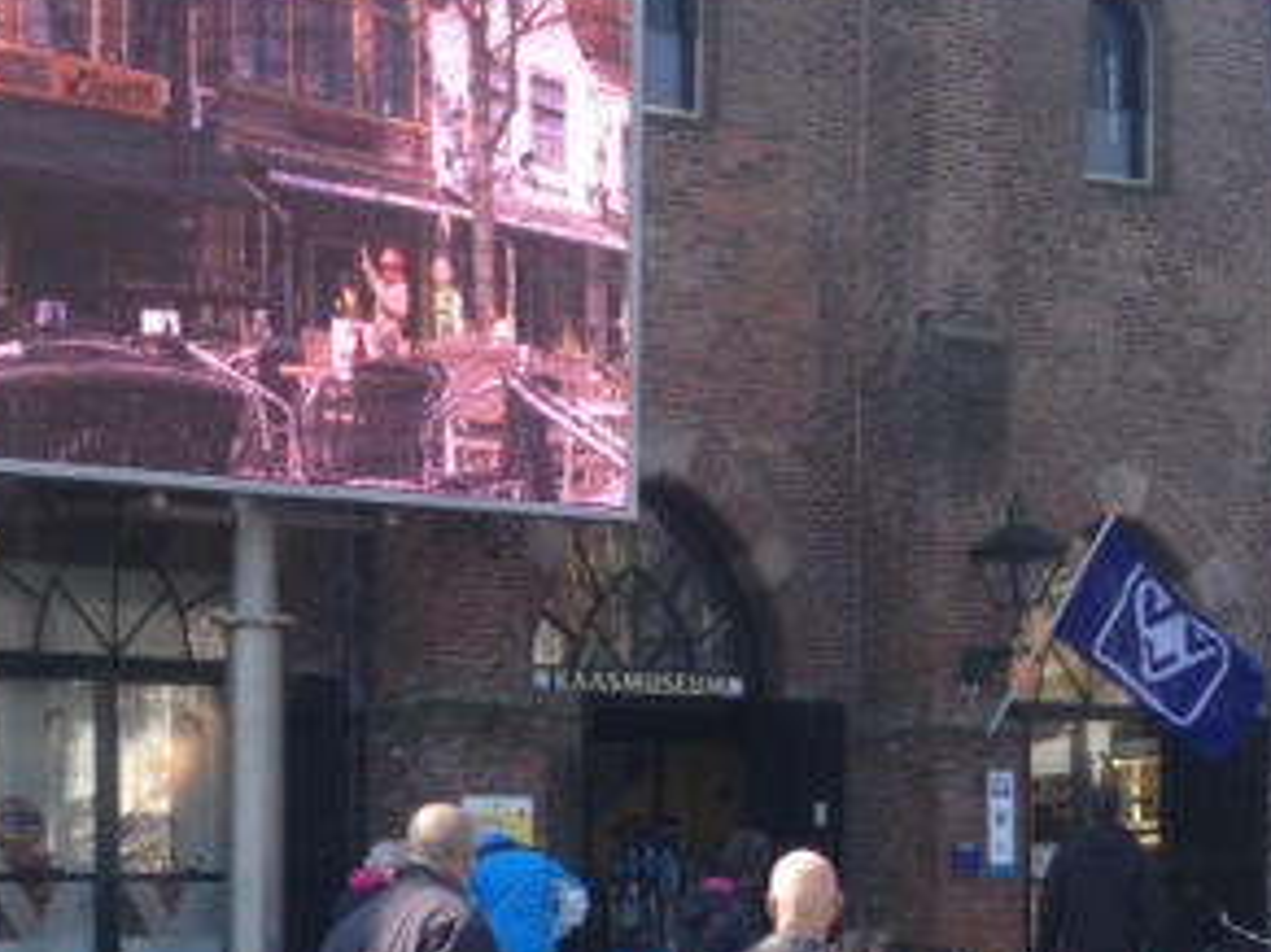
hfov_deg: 25.3
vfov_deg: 18.7
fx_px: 2826
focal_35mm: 77
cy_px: 913
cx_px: 633
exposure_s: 1/409
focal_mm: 4.28
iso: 50
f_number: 2.4
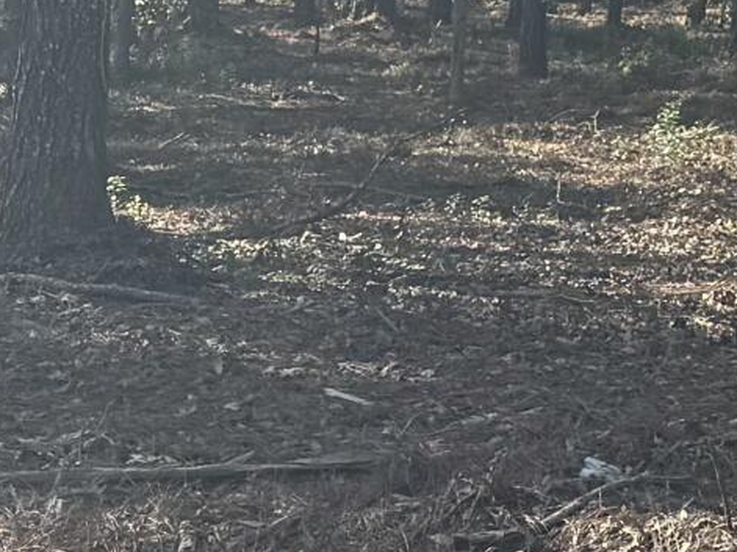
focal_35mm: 153
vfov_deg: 8.9
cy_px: -724
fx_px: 3257
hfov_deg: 11.1
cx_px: 1715
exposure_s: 1/1285
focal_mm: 6.76
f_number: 1.78
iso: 80
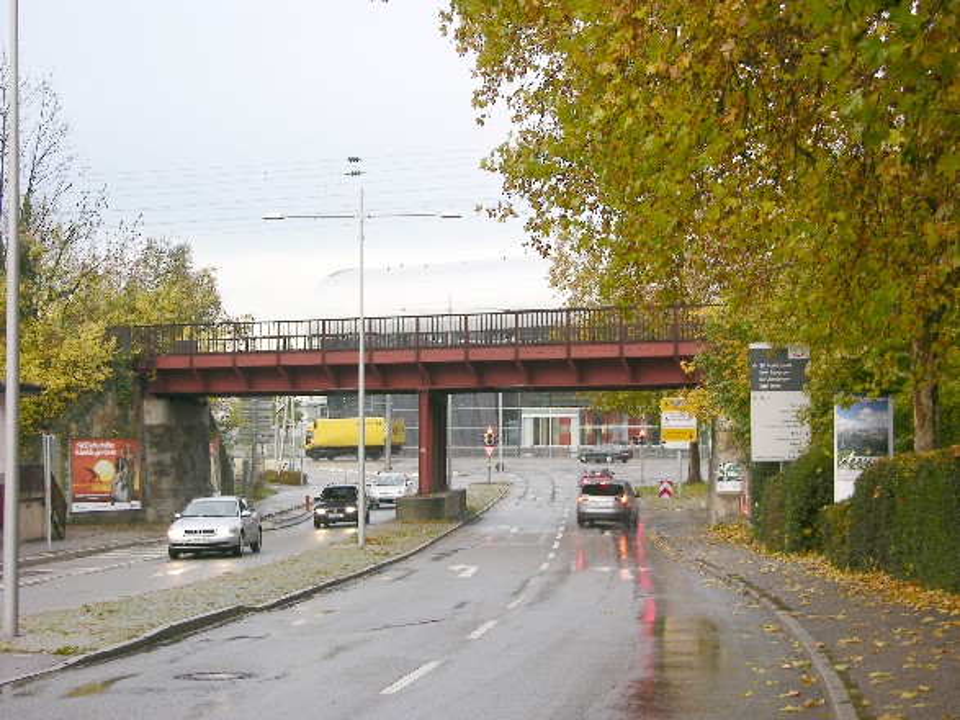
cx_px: 480
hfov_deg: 26.3
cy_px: 360
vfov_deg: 19.9
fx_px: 2052
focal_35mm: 74
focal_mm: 18.8
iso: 50
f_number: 3.8
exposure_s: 1/35.9
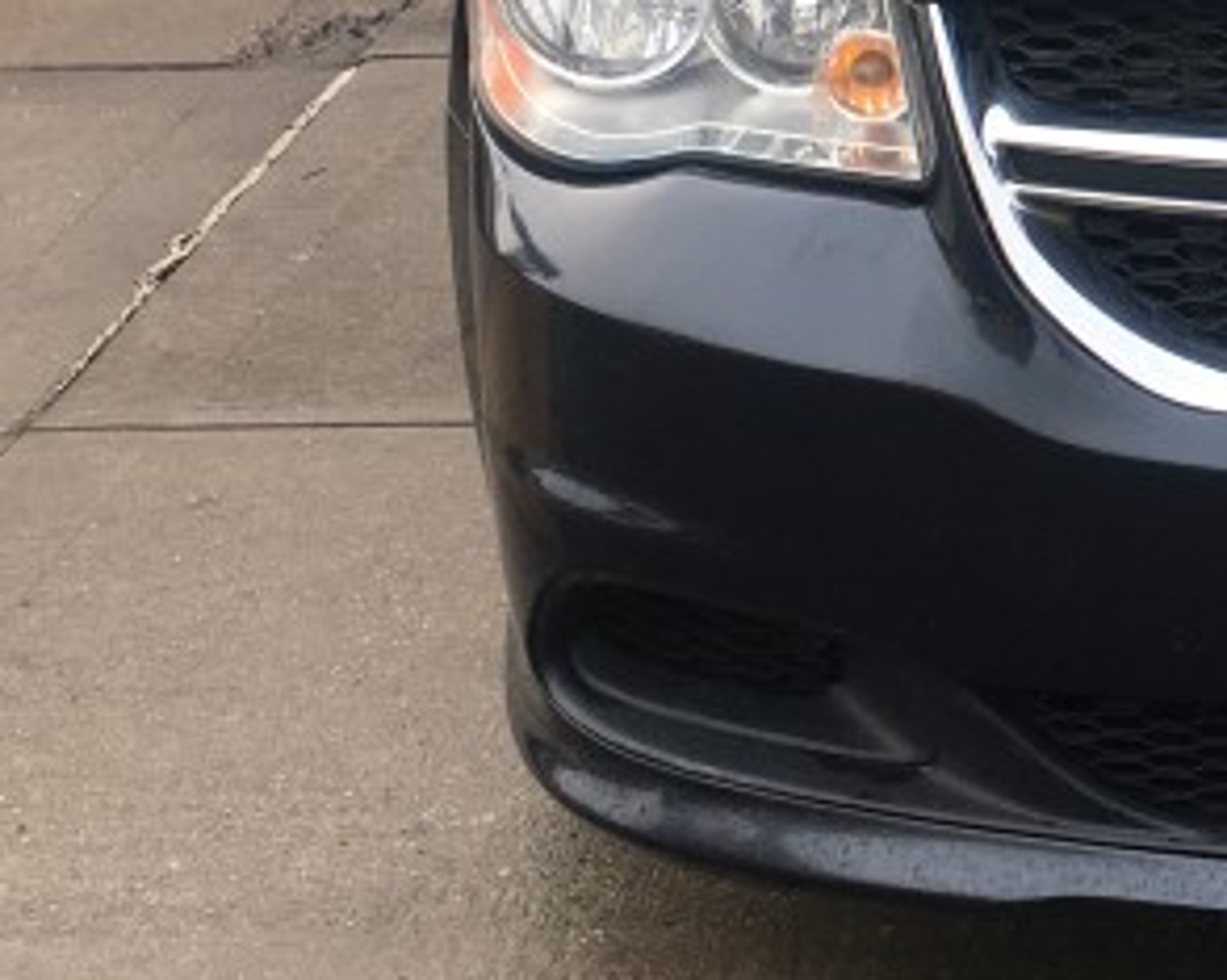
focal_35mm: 99
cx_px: 1537
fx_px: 3593
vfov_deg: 15.2
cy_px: -42
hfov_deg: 18.2
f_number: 2.2
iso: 25
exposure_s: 1/295
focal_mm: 4.15
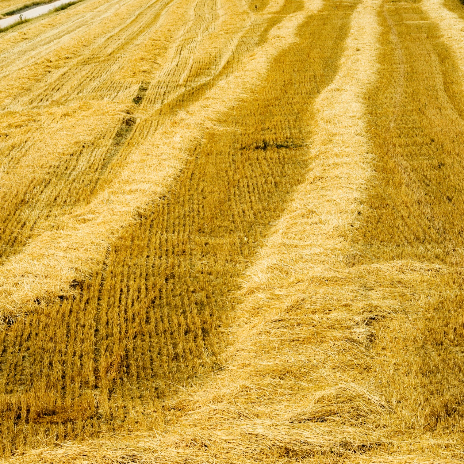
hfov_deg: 15.9
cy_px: 232
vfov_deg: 16.0
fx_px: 1653
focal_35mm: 109
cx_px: 140
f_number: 11
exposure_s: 1/500
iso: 200
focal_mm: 85
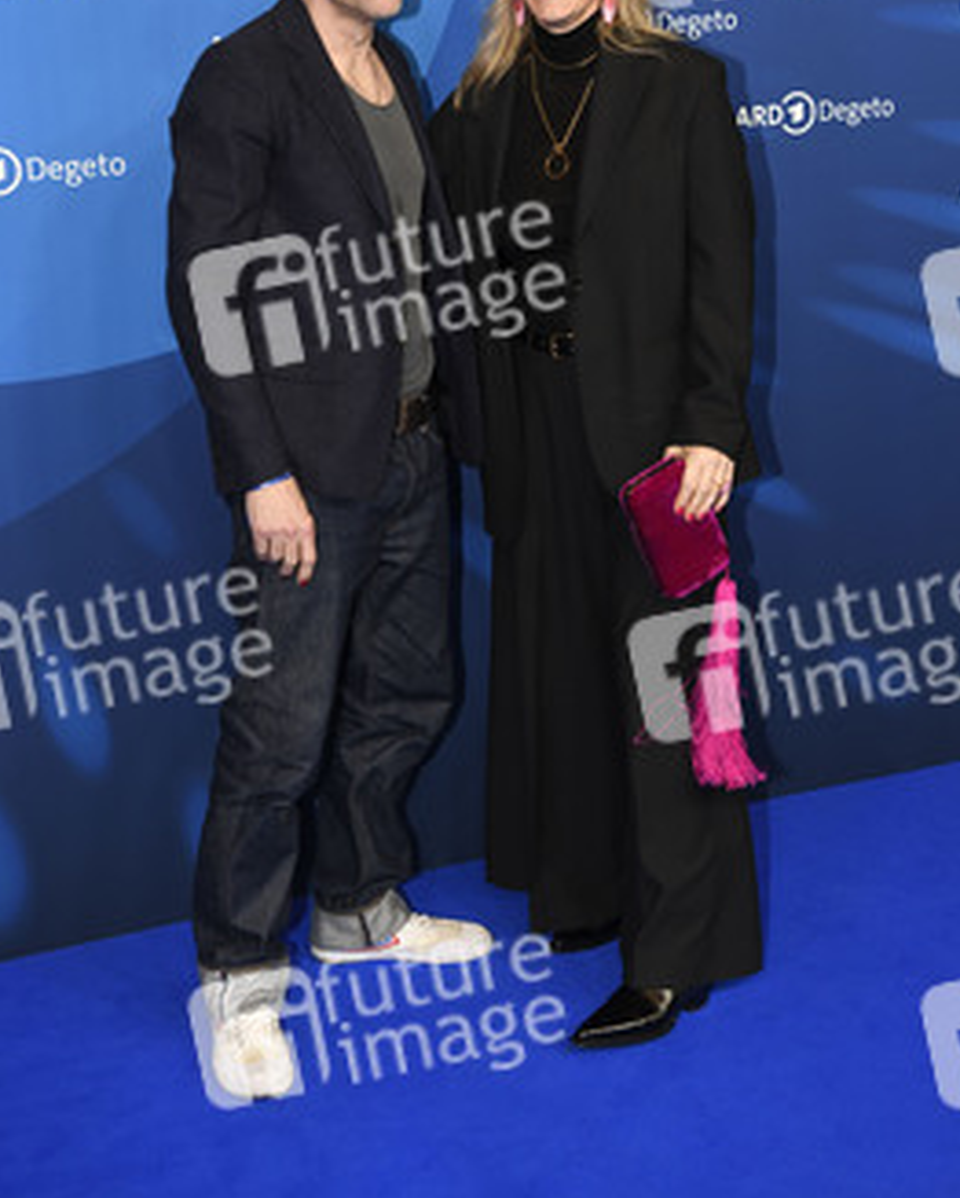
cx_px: 484
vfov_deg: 34.0
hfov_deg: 27.6
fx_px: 1952
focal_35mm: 55
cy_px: 473
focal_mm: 48
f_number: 4
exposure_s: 1/320
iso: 800
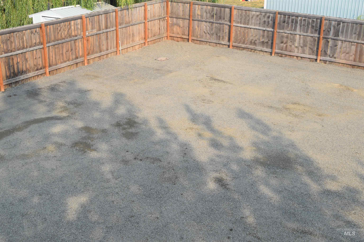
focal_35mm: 51
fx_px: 516
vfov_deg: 26.5
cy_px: 121
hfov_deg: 38.9
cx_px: 182
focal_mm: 34
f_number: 8
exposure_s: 1/250
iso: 200
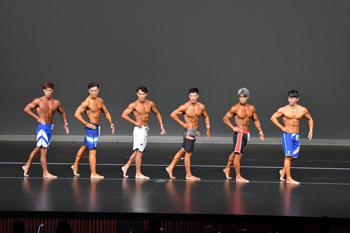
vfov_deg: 8.7
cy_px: 116
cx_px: 175
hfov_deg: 13.1
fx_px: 1526
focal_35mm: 157
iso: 4000
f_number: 5.6
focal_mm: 105
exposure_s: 1/400
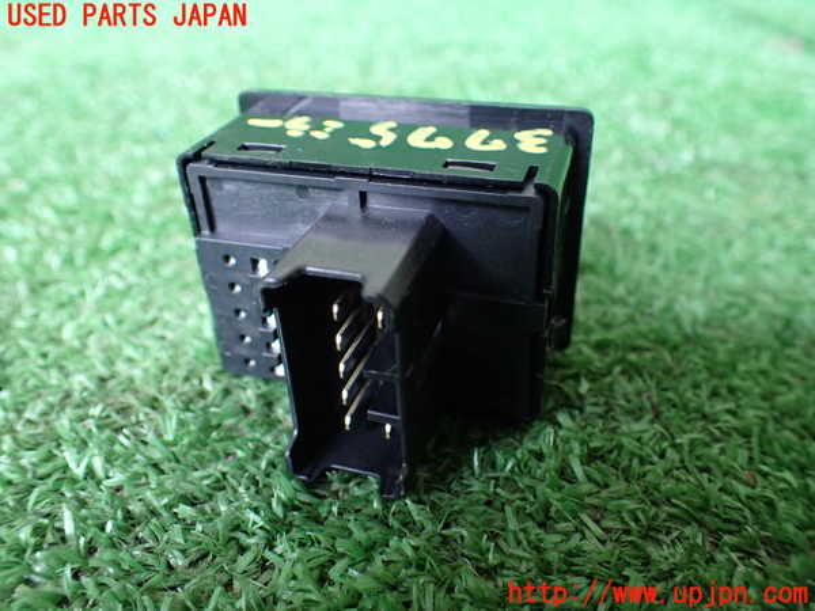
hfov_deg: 60.0
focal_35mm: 30
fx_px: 706
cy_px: 306
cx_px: 408
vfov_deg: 46.8
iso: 800
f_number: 2.3
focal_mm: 5.4
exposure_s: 1/40
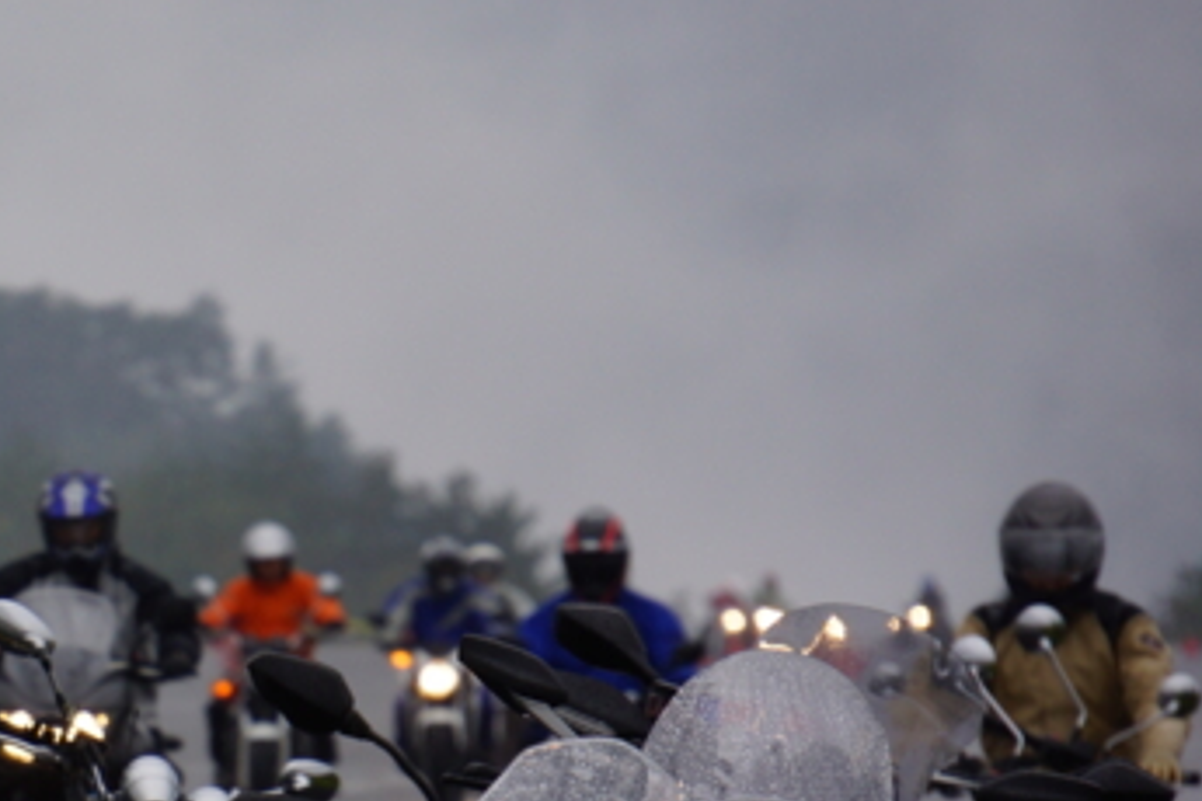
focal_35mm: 696
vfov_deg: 2.0
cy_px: 441
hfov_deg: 3.0
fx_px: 23237
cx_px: -125
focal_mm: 200
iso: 200
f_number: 6.3
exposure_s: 1/320
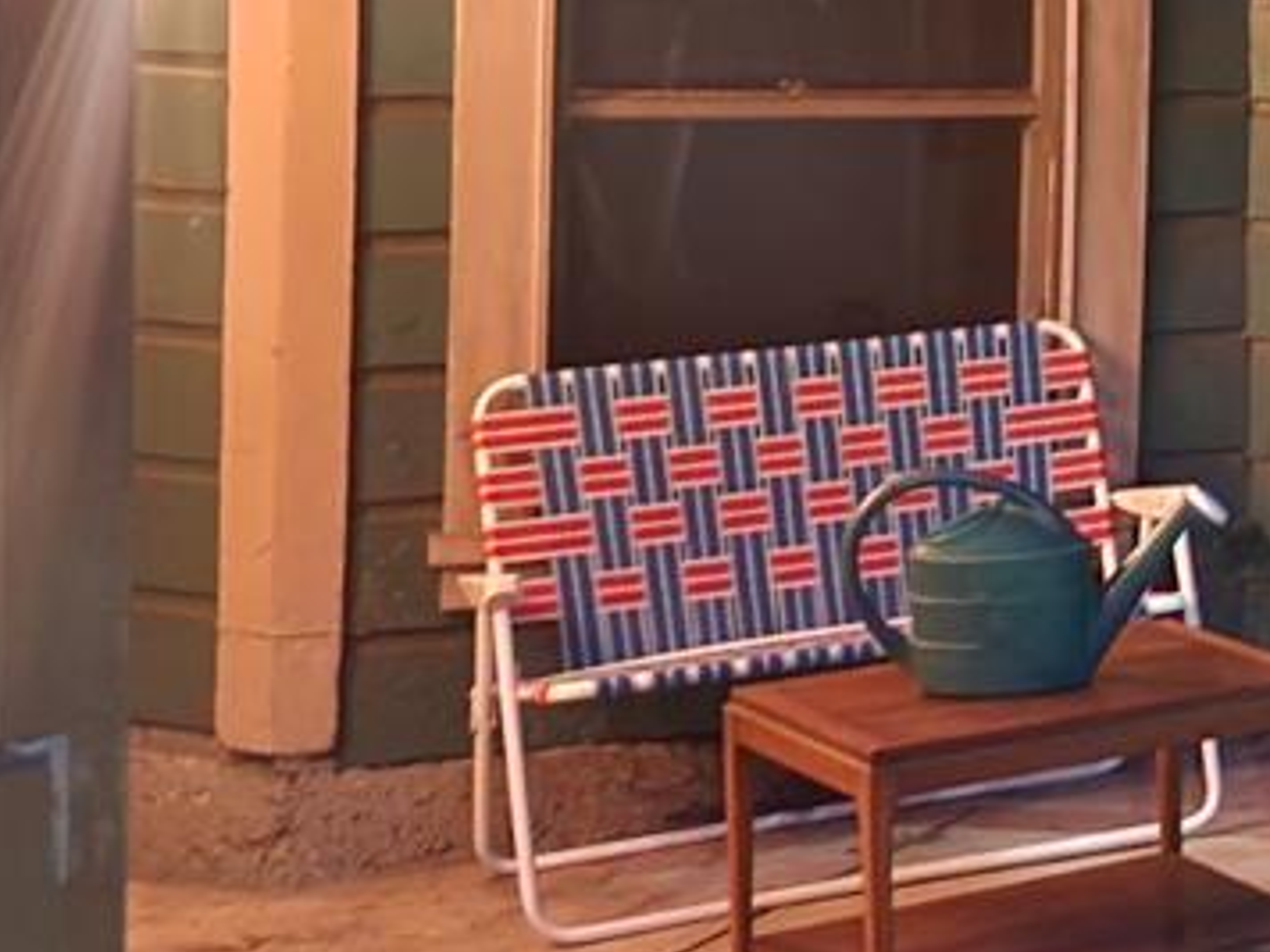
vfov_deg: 15.1
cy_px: 116
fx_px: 3559
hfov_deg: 18.7
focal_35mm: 97
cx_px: 1691
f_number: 1.8
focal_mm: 6.4
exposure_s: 1/10
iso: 1000
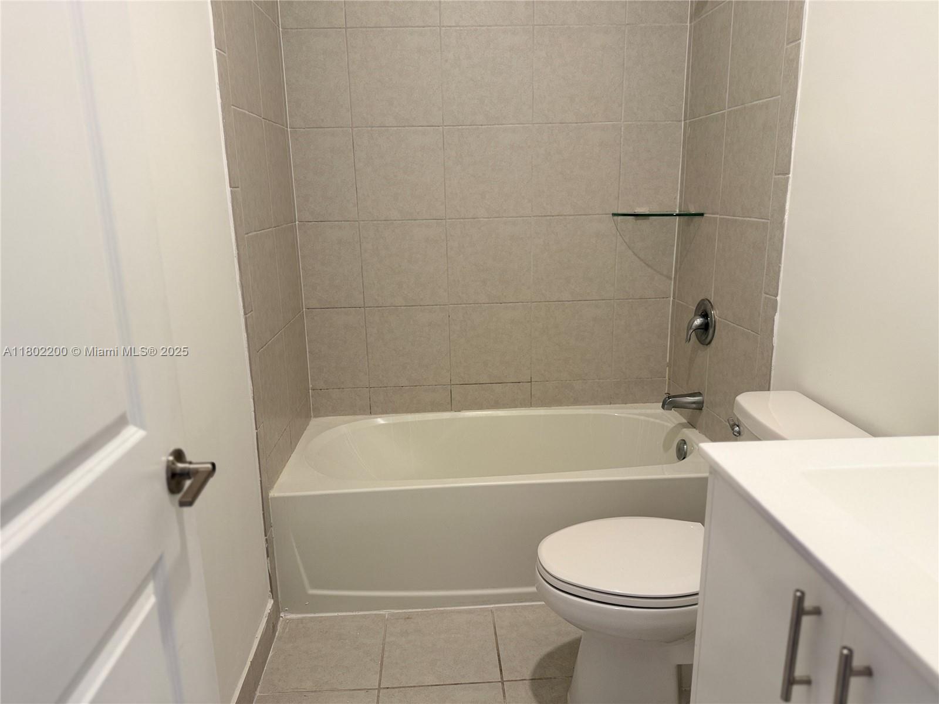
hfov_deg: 71.6
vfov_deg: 56.8
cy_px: 352
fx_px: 651
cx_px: 470
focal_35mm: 24
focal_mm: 6.76
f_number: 1.78
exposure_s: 1/60
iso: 125
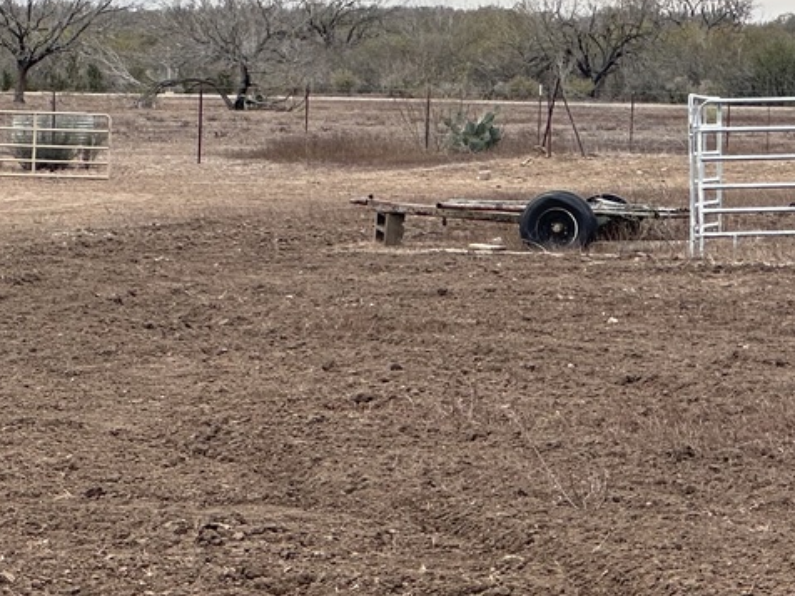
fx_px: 5351
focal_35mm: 233
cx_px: 974
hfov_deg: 8.4
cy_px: 95
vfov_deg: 6.4
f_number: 2.8
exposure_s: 1/314
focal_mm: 9
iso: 32
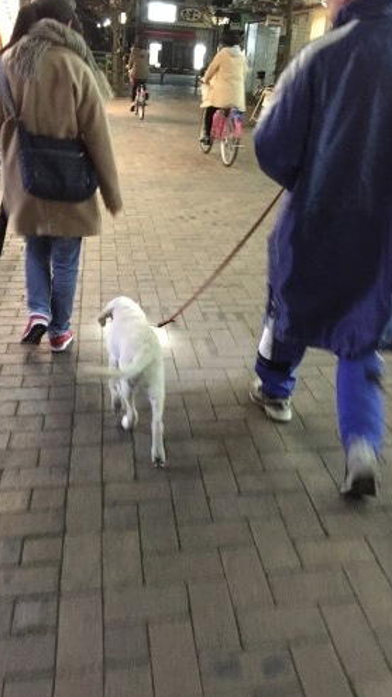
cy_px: 347
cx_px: 187
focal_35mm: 32
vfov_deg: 61.0
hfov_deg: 36.7
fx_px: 591
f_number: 2.2
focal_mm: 4.15
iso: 400
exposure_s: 1/15
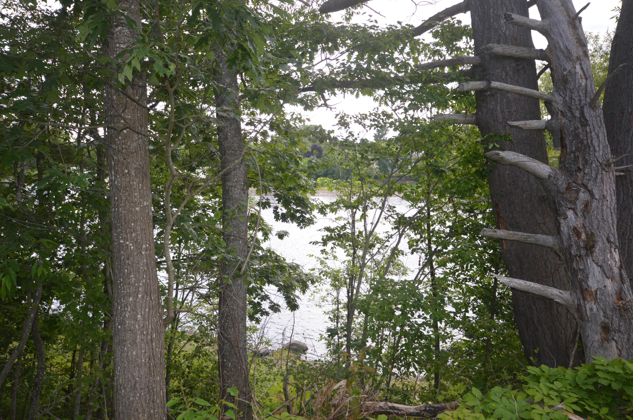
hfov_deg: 62.0
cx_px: 316
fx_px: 527
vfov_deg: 43.5
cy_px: 210
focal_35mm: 30
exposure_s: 1/125
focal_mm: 20
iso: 160
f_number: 5.6
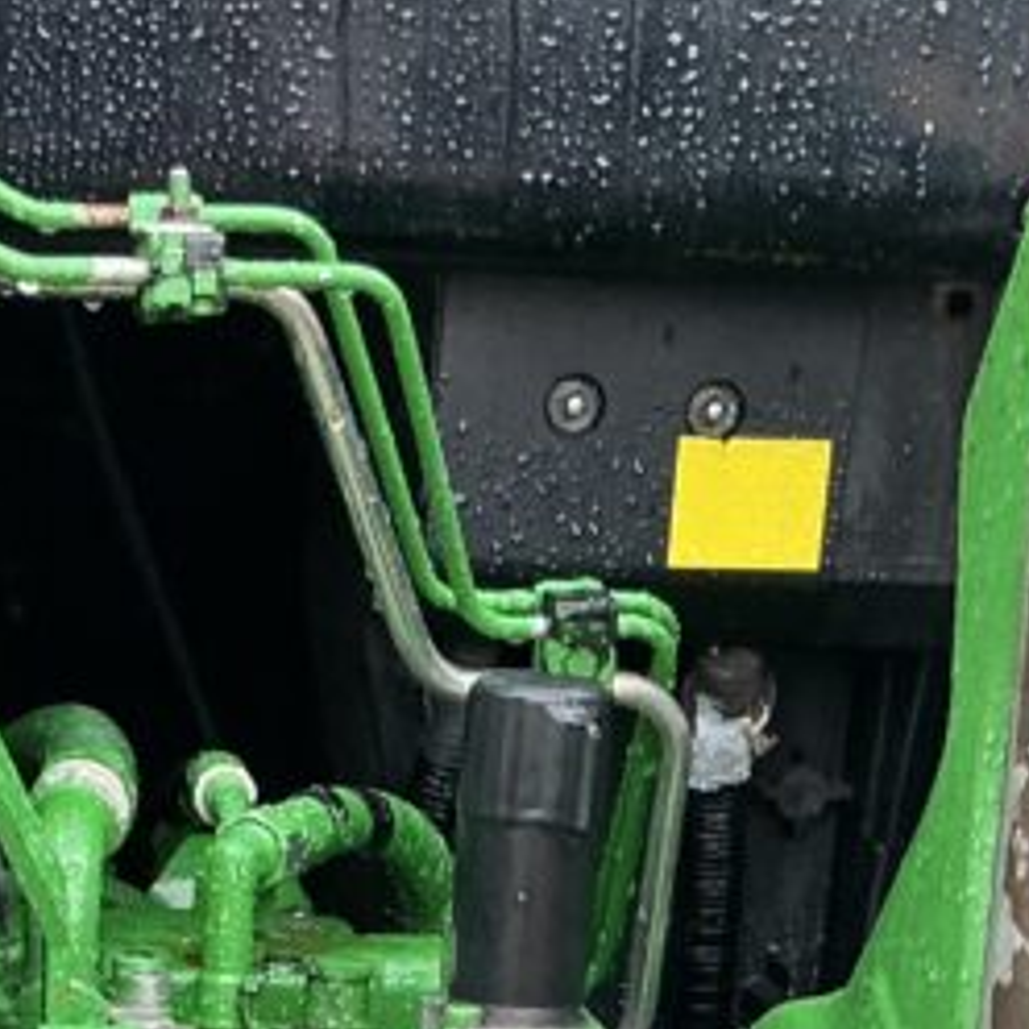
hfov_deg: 16.8
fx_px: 3430
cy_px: 1502
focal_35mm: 102
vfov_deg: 15.8
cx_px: 120
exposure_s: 1/64
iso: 64
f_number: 1.8
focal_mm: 3
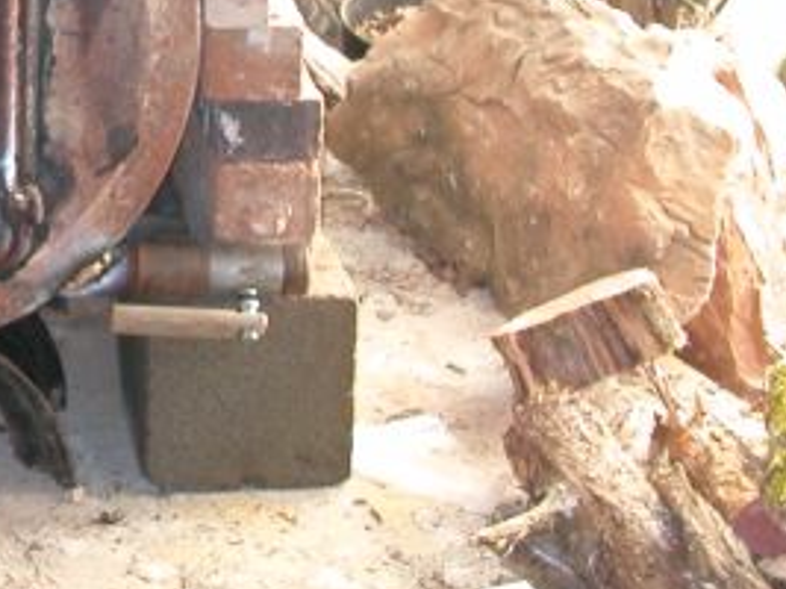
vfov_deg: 14.1
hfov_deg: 18.2
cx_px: -132
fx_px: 2338
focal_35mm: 103
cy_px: -12
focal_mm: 6.6
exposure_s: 1/63
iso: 141
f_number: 2.9
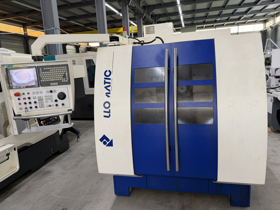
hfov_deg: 71.6
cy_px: 105
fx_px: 194
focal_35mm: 24
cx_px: 140
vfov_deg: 56.8
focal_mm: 6.76
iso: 125
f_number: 1.78
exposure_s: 1/50
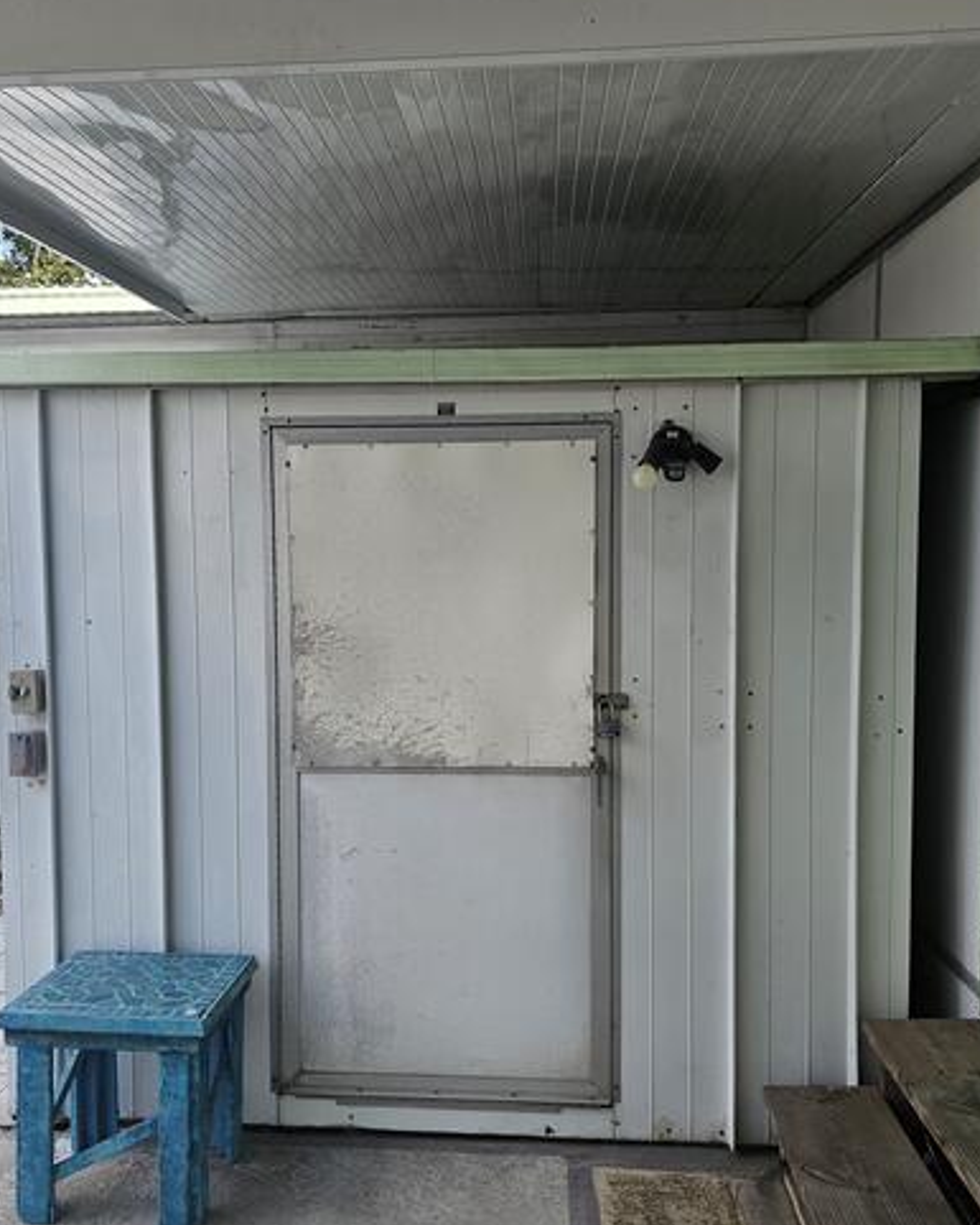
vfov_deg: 62.2
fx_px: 1015
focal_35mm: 28
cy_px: 644
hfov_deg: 51.5
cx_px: 481
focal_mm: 6.3
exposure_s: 1/359
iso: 25
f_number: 1.7
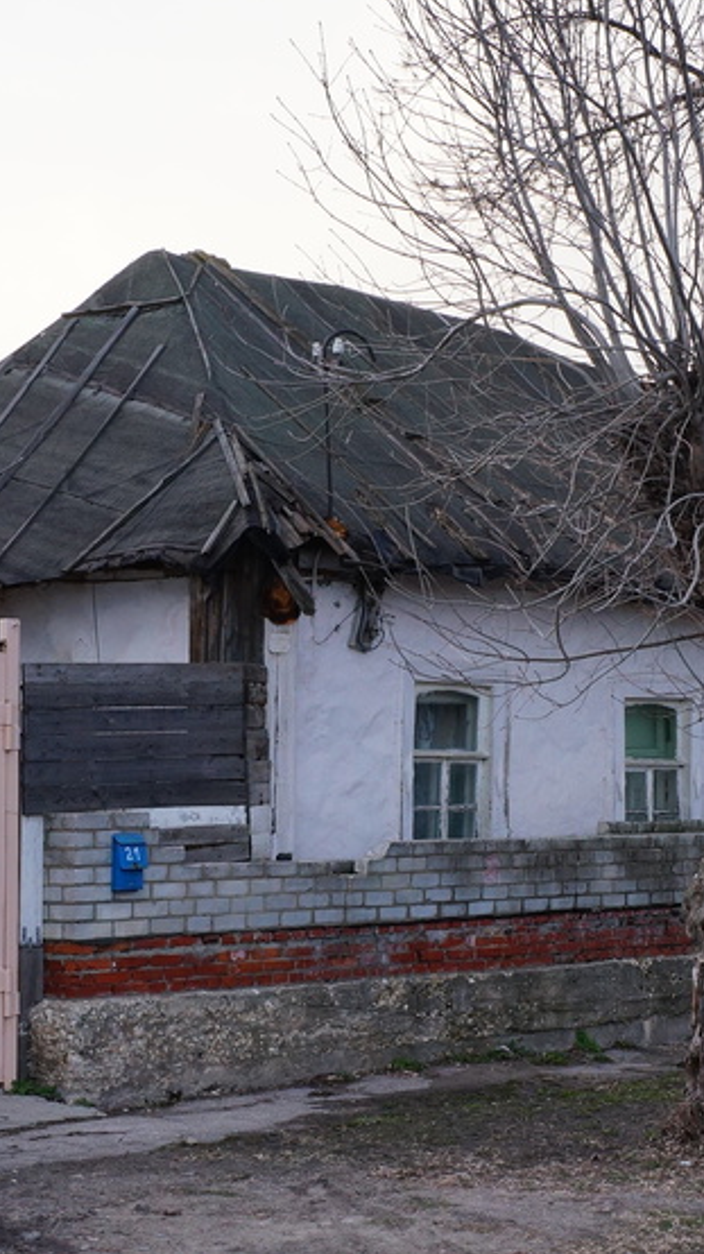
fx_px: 2320
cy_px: 621
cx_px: 584
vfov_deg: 30.2
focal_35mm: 70
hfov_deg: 17.1
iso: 400
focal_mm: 29
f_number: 9
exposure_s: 1/160
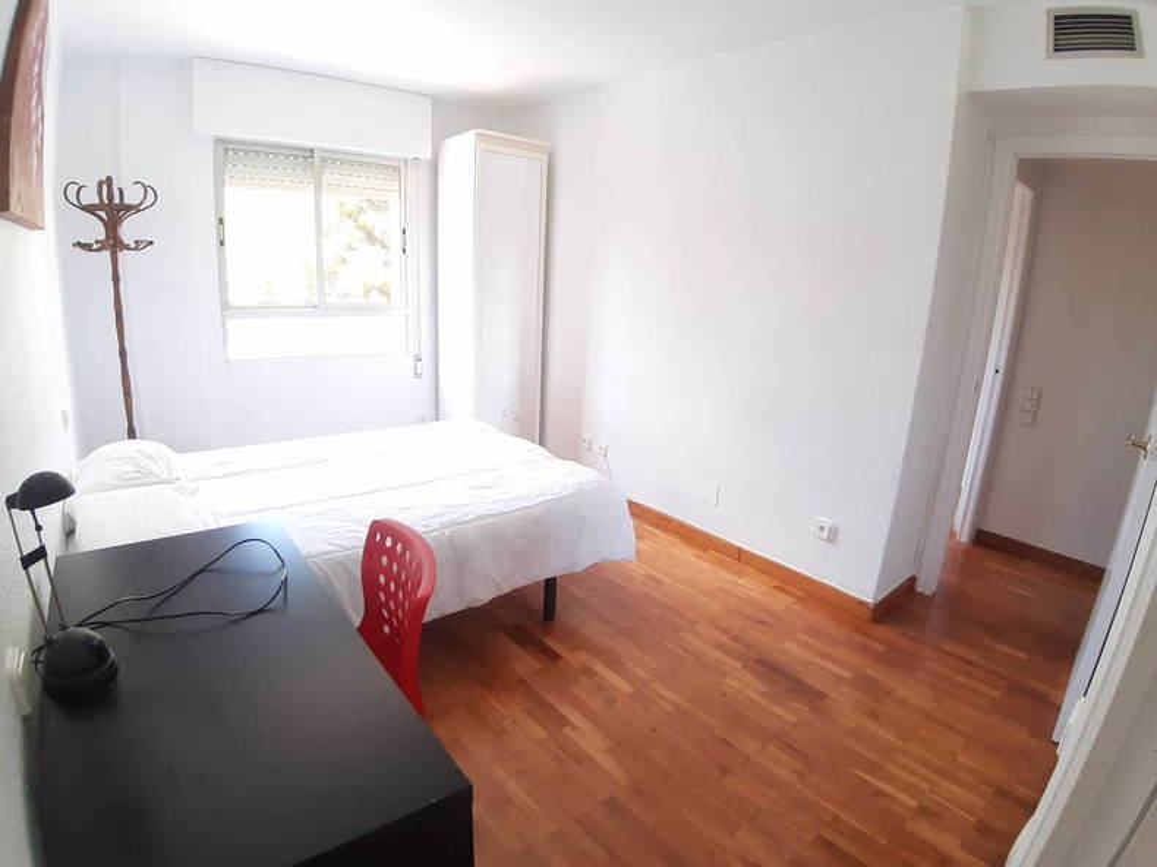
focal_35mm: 18
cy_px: 434
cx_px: 578
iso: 125
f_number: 2.4
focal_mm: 1.87
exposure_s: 1/40
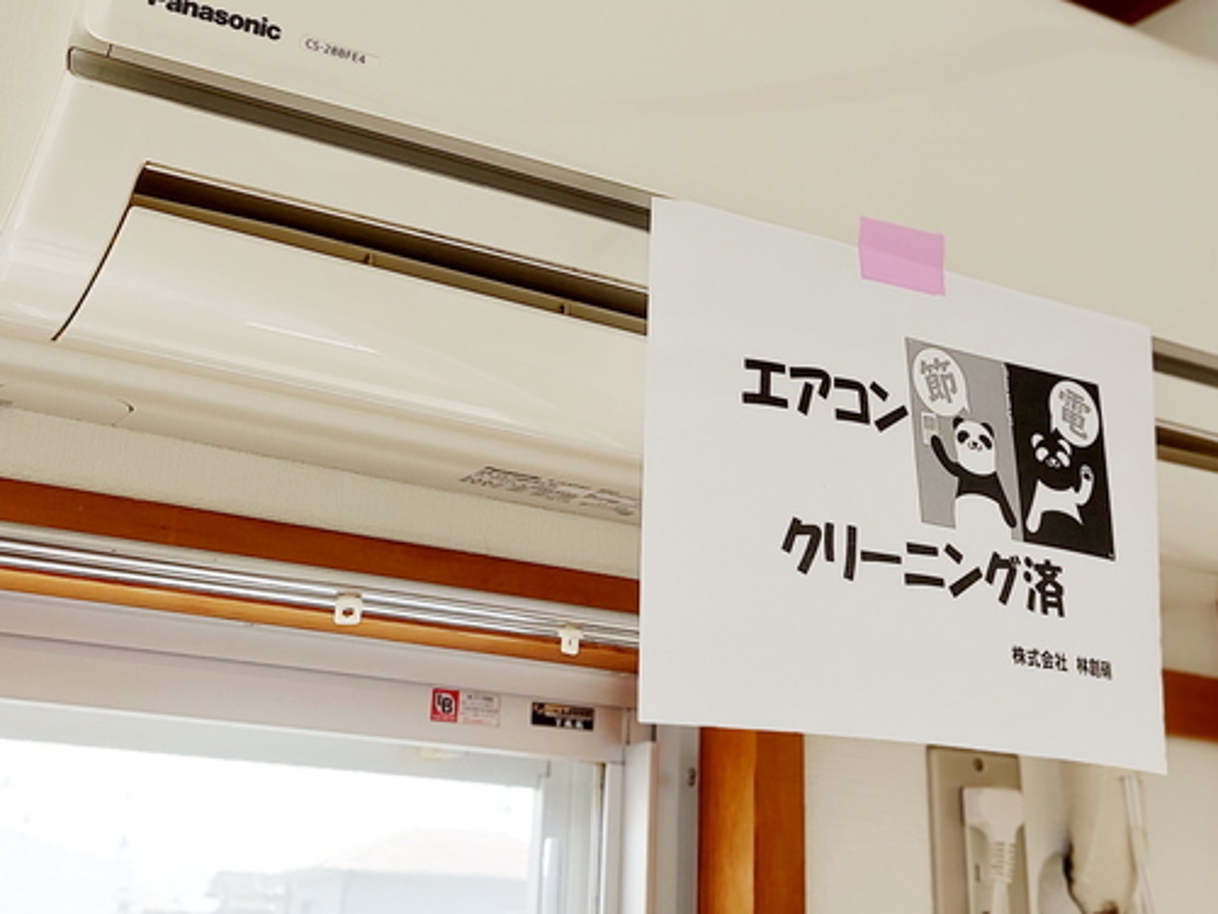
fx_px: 1619
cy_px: 148
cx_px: 649
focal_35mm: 46
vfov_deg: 30.5
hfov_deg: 41.2
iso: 25
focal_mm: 5.23
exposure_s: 1/60
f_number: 1.8
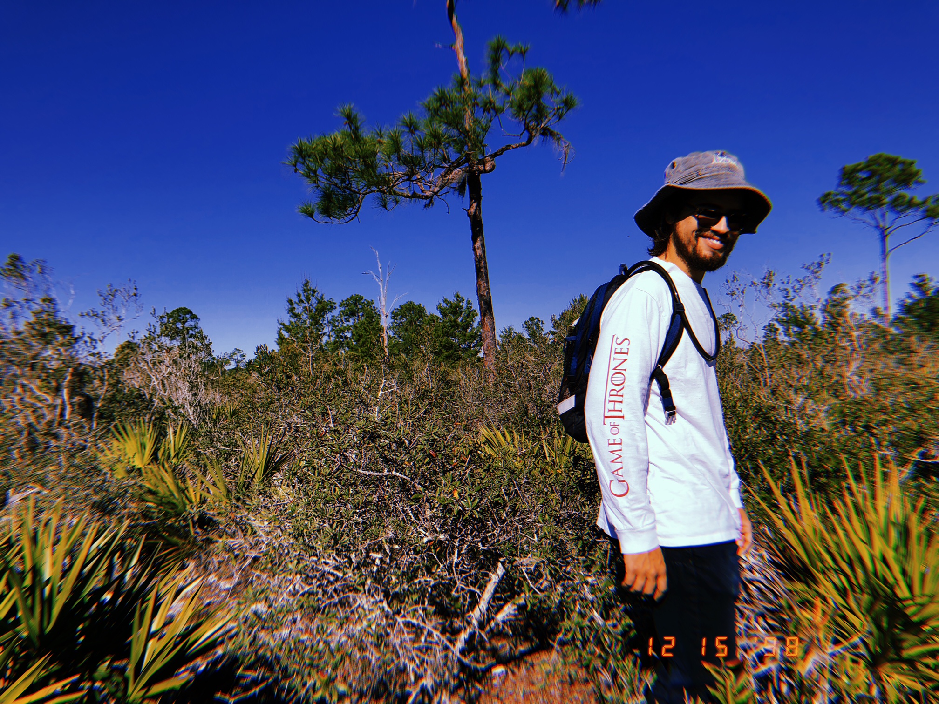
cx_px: 470
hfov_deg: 63.4
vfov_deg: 49.7
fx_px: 760
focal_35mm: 28
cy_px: 352
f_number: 1.8
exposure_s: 1/2857
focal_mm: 3.99
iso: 20
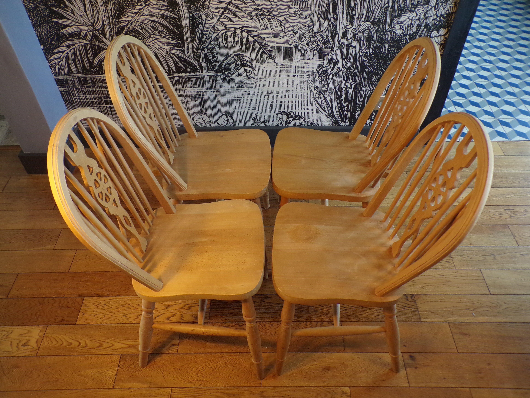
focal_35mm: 28
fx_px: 429
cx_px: 265
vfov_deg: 49.7
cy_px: 199
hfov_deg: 63.4
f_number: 3.1
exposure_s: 1/25
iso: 200
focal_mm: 5
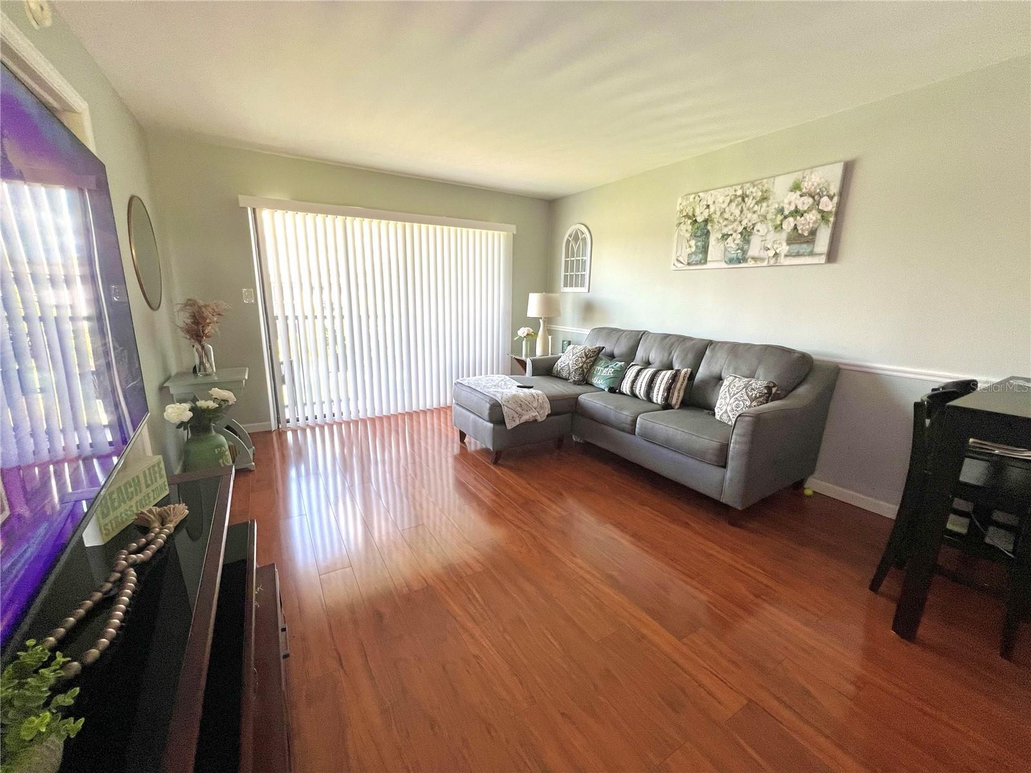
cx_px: 516
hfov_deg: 106.2
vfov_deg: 89.9
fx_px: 387
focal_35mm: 13
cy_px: 386
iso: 125
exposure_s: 1/90
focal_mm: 1.57
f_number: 1.8
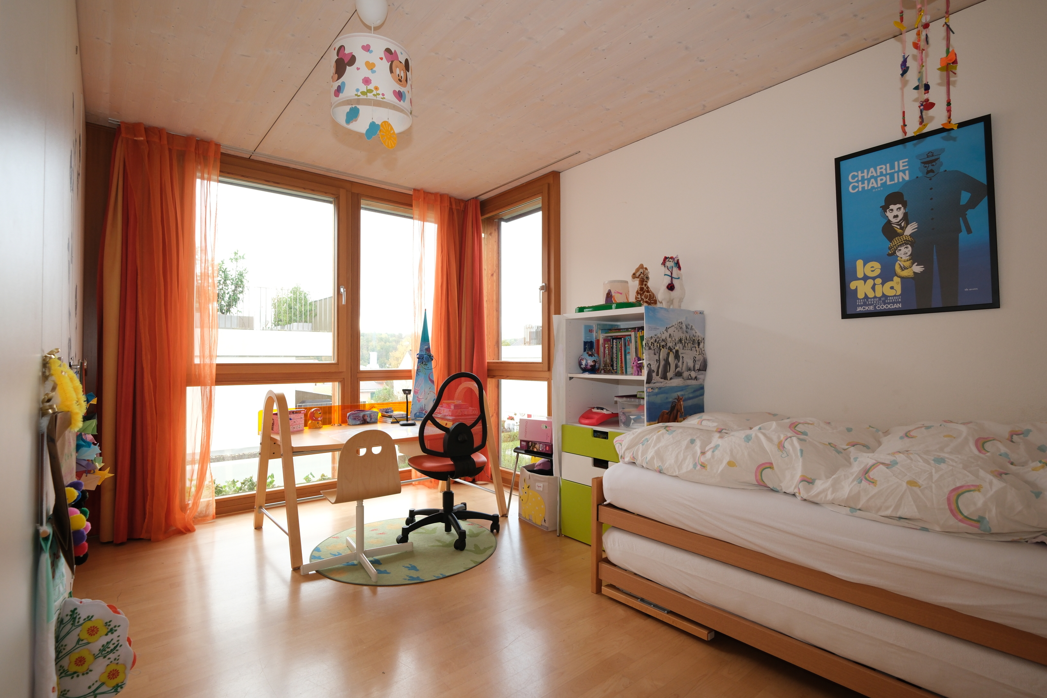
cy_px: 349
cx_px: 524
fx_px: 494
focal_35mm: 17
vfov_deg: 70.4
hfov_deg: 93.3
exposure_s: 1/60
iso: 400
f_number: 4
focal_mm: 11.5
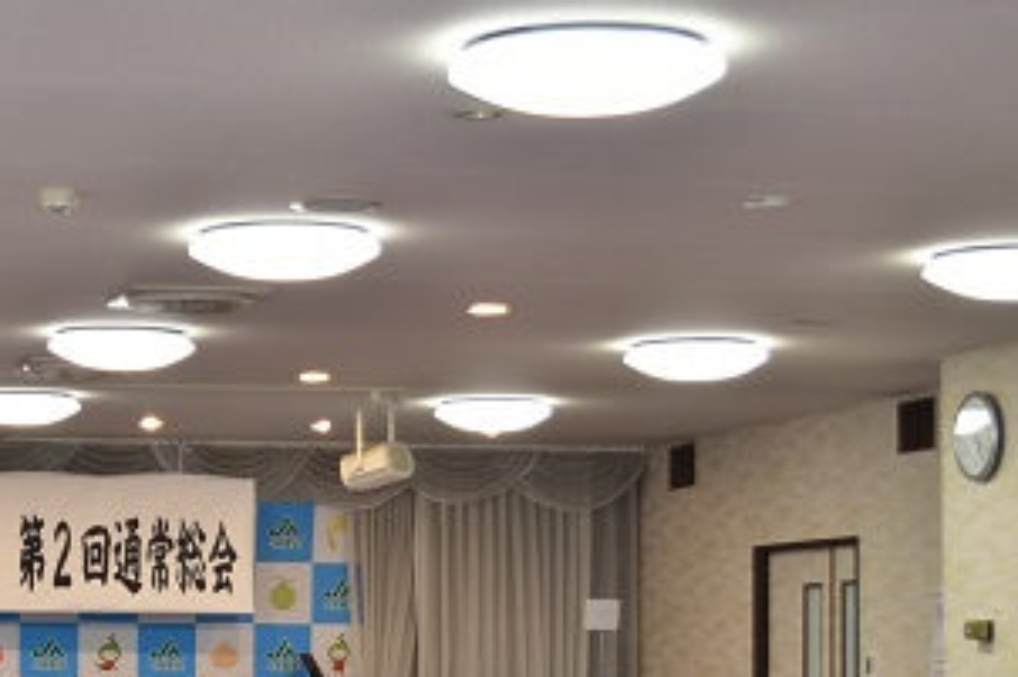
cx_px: 118
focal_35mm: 110
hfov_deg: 18.3
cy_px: 583
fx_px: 3109
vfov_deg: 12.4
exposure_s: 1/80
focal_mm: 34
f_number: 4.5
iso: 400
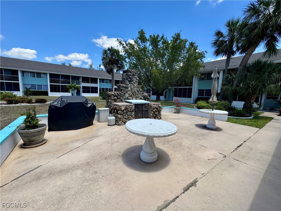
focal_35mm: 14
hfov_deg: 102.1
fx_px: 114
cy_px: 106
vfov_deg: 85.7
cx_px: 140
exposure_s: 1/1178
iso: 50
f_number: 2.2
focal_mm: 2.22
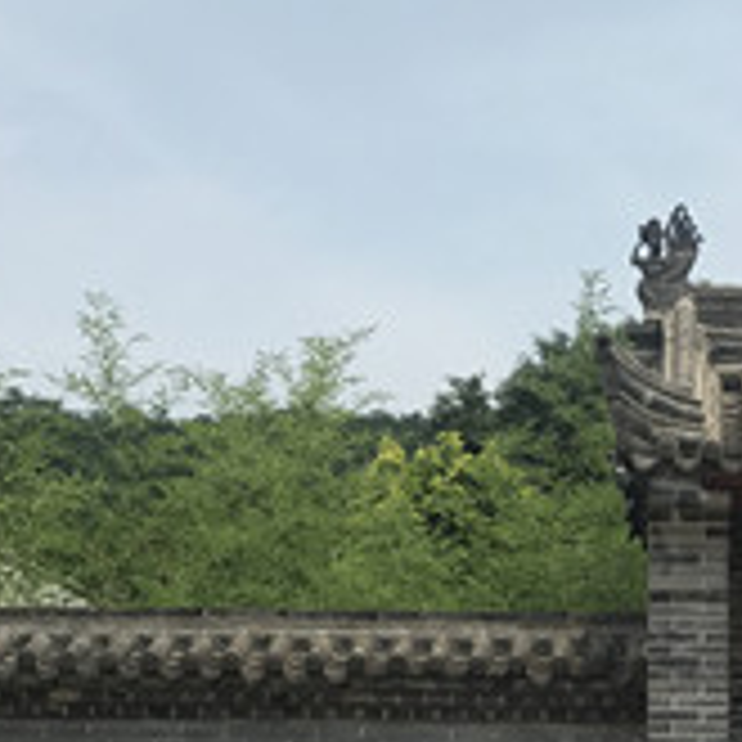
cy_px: 845
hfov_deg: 19.0
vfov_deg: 18.5
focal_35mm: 90
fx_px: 2183
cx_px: 670
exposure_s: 1/3690
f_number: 1.8
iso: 20
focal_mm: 3.99
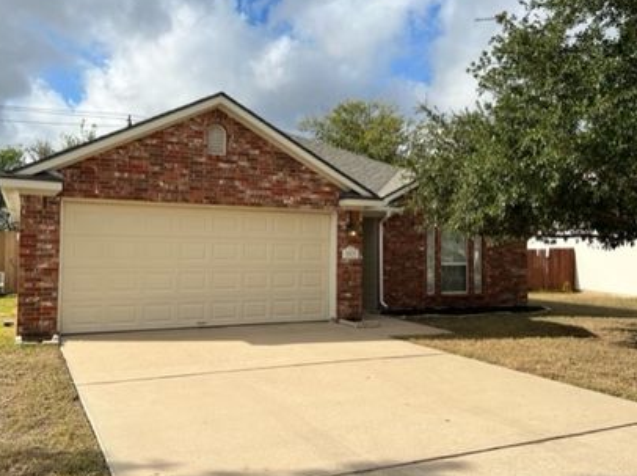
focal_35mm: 32
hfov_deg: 56.9
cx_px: 306
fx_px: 588
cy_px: 222
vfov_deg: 44.0
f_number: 1.5
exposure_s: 1/5076
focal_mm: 5.7
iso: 50
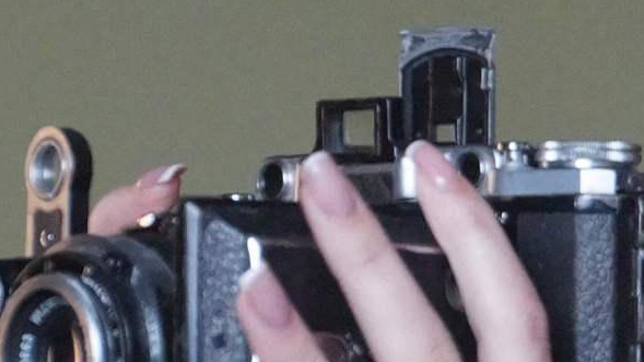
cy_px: 256
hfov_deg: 4.2
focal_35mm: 512
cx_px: 992
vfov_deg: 2.4
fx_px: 8746
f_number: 5.6
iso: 3200
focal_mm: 75
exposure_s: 1/160
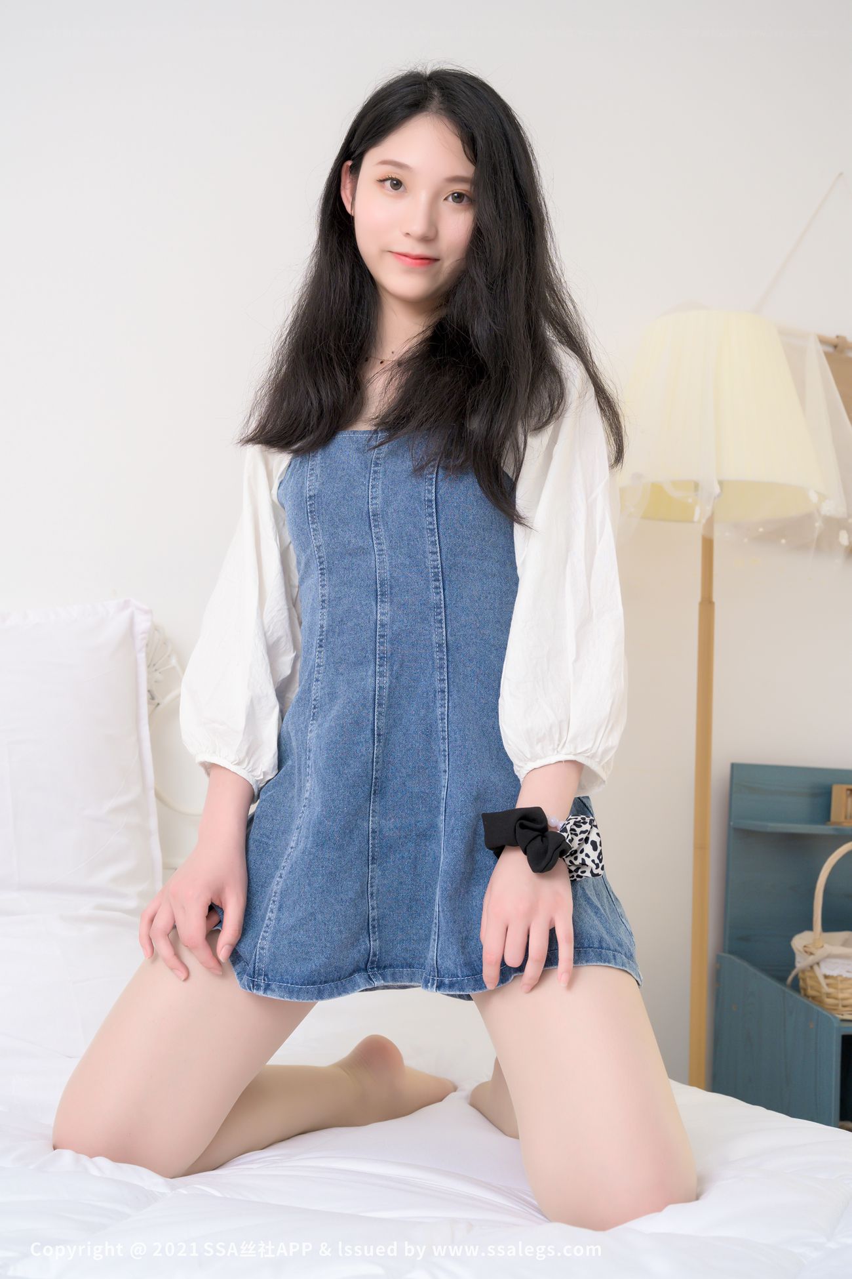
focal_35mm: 45
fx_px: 1597
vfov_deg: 43.6
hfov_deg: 29.9
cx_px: 426
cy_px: 640
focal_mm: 45
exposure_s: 1/160
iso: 500
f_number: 5.6
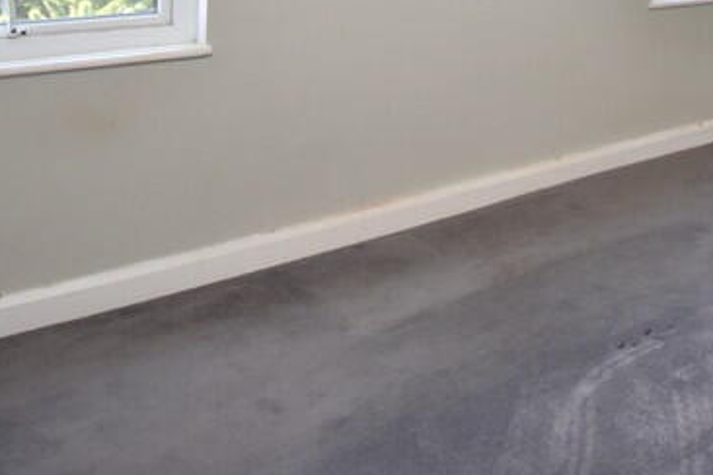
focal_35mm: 42
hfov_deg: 40.7
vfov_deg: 27.3
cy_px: -122
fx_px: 832
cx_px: 711
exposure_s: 1/200
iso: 640
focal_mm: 10
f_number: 5
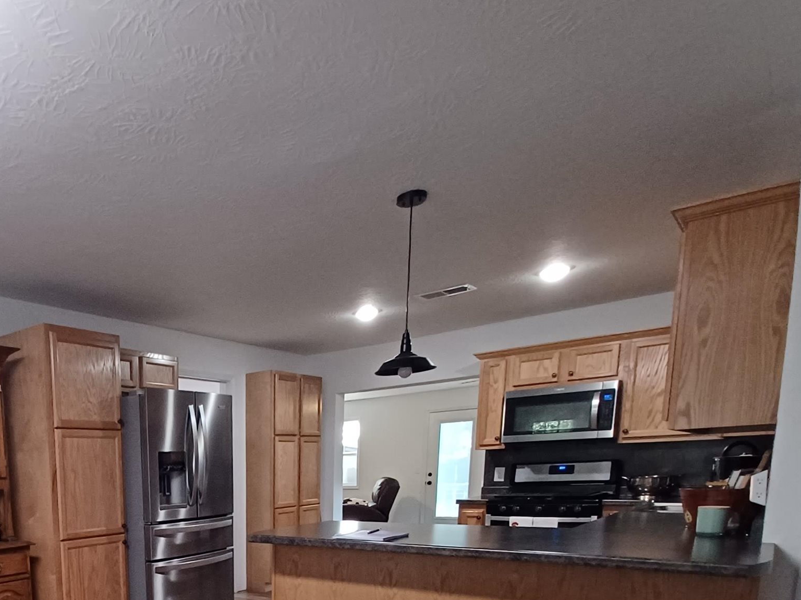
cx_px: 148
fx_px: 602
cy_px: 574
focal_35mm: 26
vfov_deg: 46.2
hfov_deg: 61.1
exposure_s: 1/40
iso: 160
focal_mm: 1.42
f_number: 2.2
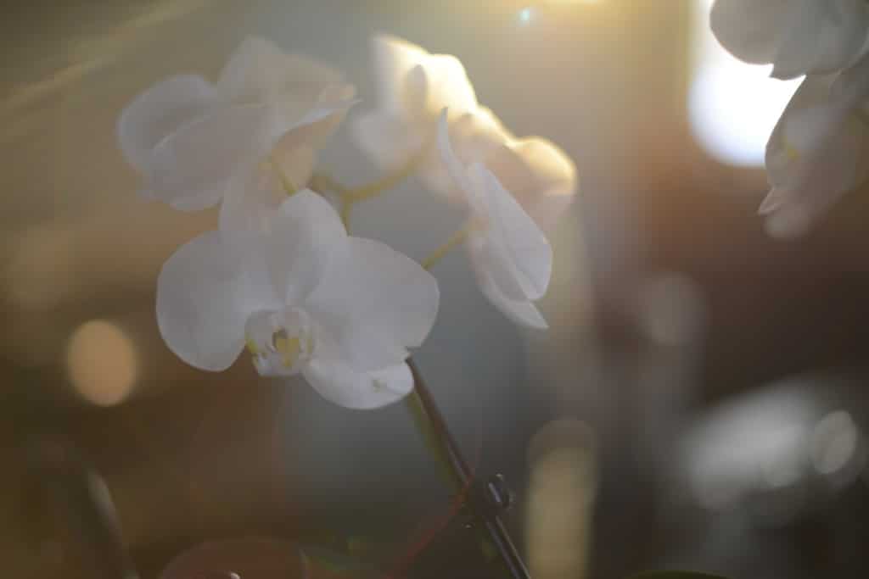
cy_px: 290
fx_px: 1207
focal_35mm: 50
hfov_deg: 39.6
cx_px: 434
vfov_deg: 27.0
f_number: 1.4
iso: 100
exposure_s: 1/60
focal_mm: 50
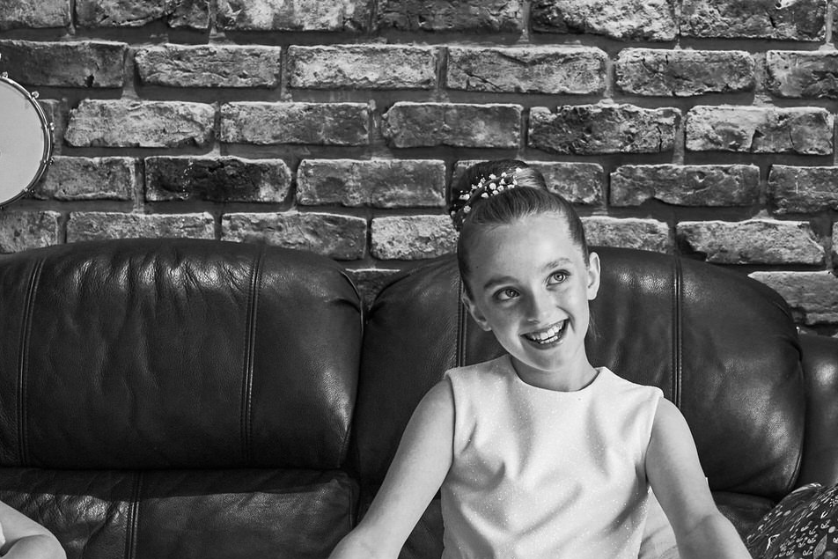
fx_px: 1955
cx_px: 534
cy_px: 256
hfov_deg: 24.1
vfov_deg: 16.3
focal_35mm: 84
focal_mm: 40
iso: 1600
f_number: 6.3
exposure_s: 1/160
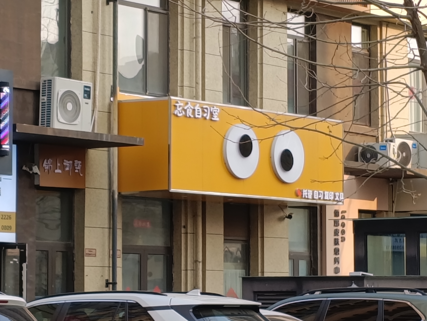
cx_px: 214
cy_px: 160
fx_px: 1863
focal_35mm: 151
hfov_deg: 13.1
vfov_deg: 9.8
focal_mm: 4.94
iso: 56
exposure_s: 1/332
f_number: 1.59
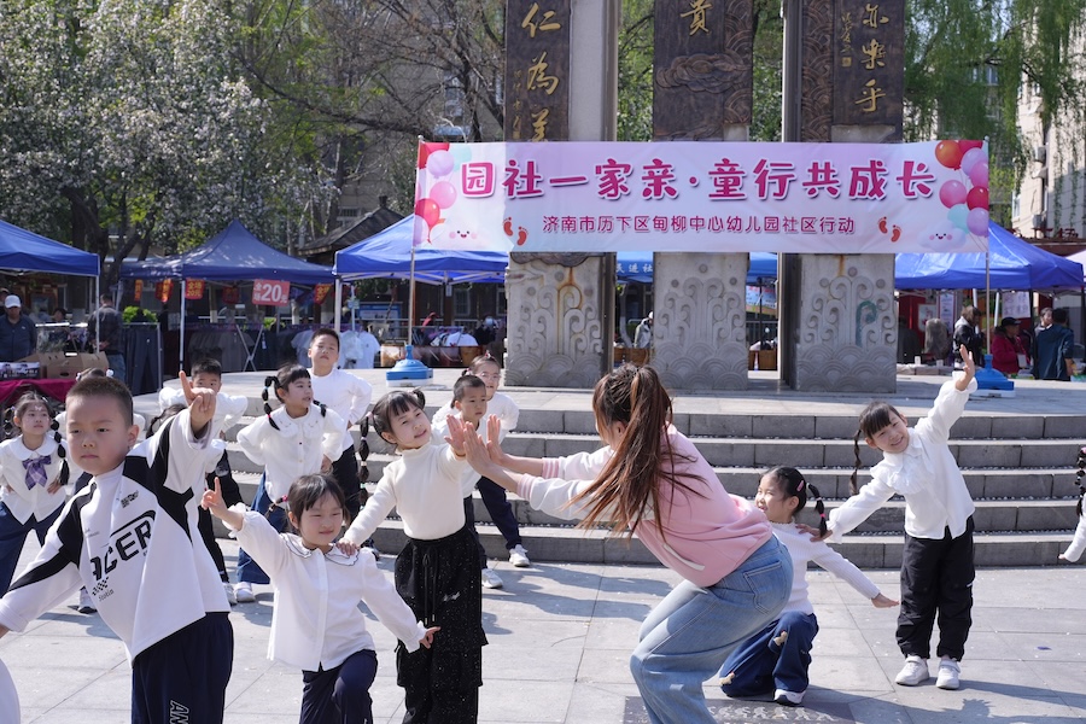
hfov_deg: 38.2
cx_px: 543
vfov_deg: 26.0
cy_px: 362
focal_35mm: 52
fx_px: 1569
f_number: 7.1
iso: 400
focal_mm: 52
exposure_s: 1/500
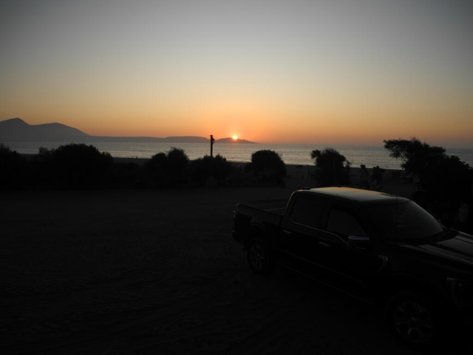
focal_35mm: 28
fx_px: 383
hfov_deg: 63.4
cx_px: 236
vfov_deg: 49.7
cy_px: 178
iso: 100
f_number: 2.8
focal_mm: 6
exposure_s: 1/1000
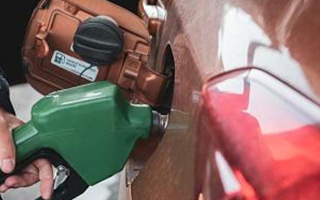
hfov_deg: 21.6
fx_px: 837
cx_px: 116
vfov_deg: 13.6
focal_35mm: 96
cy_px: 139
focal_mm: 55
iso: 100
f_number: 4
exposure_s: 1/100
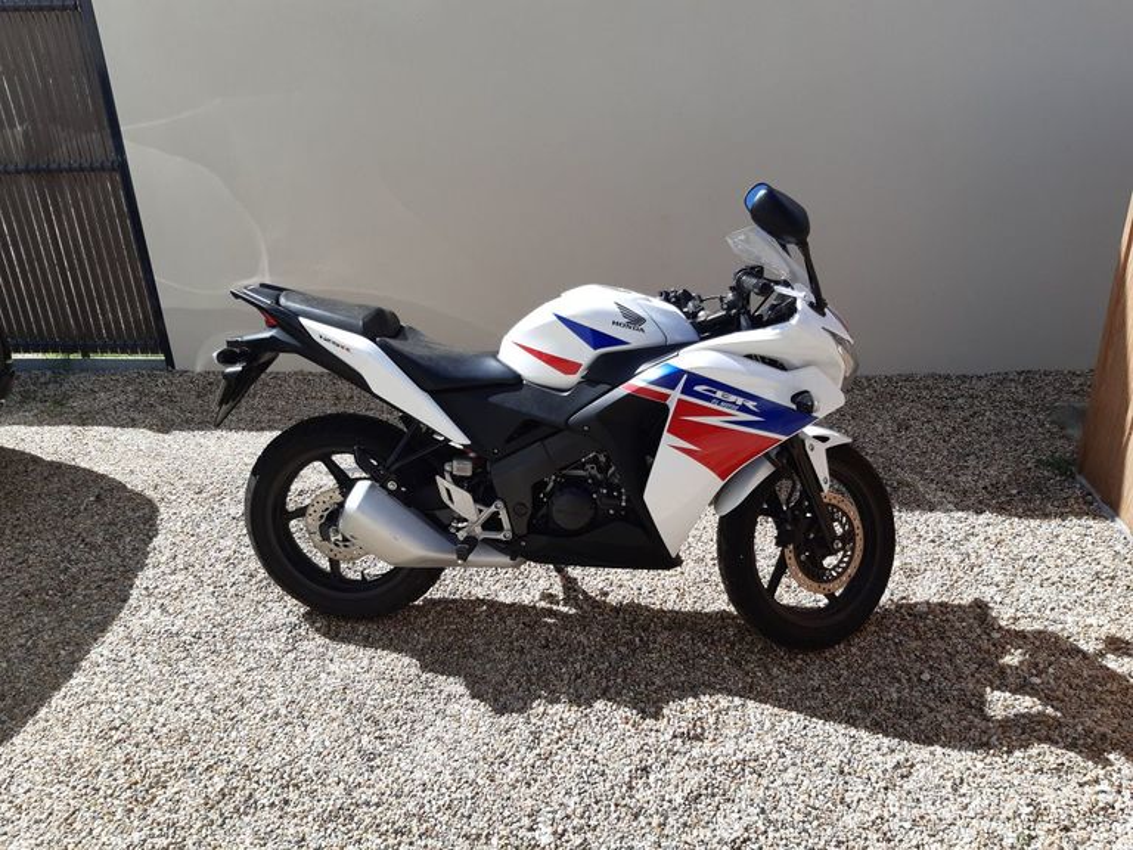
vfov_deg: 53.1
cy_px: 425
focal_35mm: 26
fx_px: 851
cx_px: 566
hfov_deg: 67.3
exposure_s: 1/1374
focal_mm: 3.92
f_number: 1.7
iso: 40
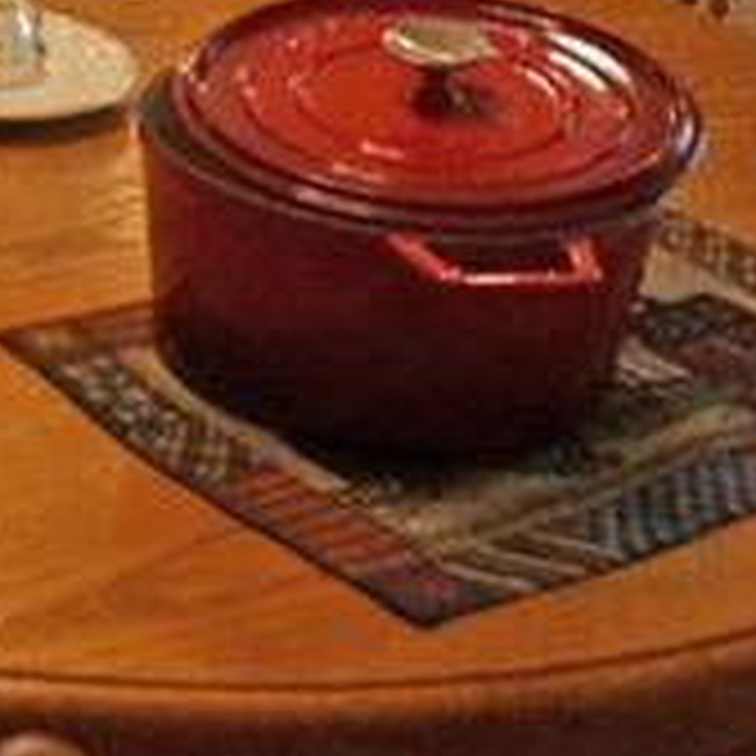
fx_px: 3064
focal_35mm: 124
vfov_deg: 13.2
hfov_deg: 13.3
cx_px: -387
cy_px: -410
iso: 2000
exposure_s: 1/160
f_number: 4
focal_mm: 16
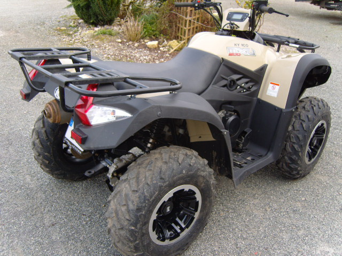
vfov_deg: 40.7
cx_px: 171
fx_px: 346
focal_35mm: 35
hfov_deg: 52.6
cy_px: 128
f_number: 2.8
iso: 80
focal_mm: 7.4
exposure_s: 1/180
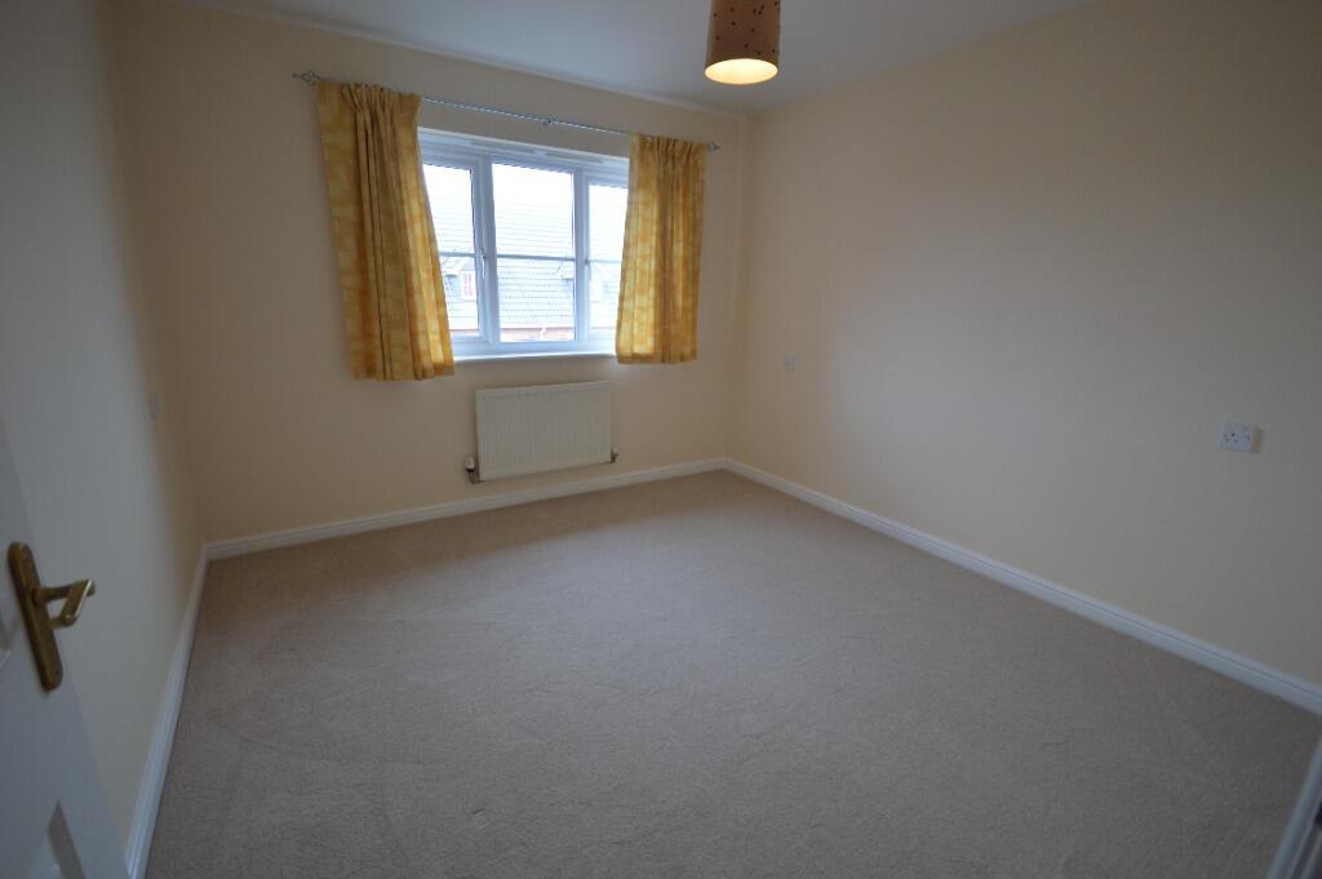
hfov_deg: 100.4
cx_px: 661
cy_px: 440
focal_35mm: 15
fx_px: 550
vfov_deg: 77.2
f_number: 4
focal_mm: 10
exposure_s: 1/60
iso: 400
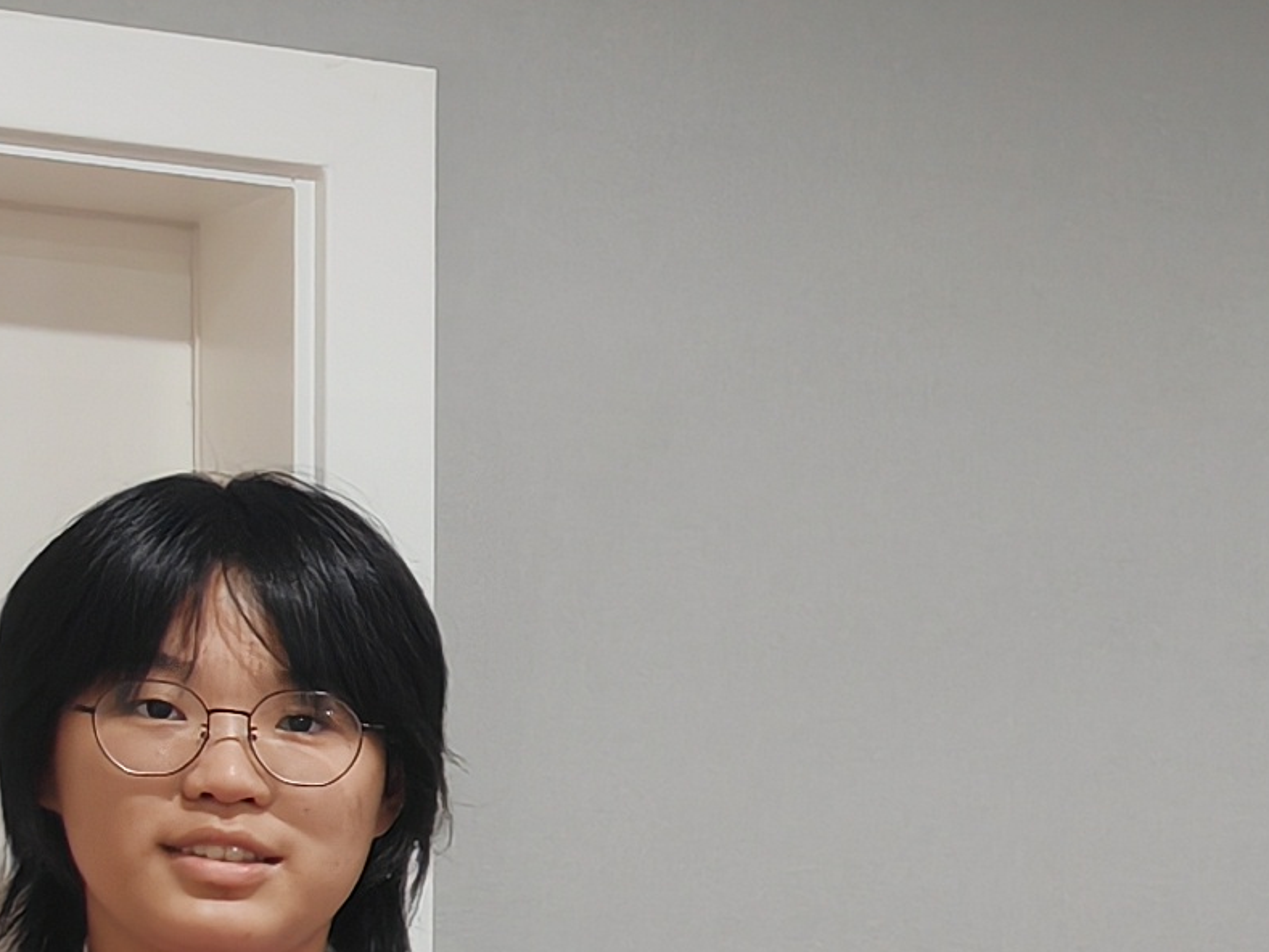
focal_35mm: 139
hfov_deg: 13.2
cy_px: 1224
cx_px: 2064
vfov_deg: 10.5
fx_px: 5096
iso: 800
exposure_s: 1/50
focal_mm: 6.12
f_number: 1.9
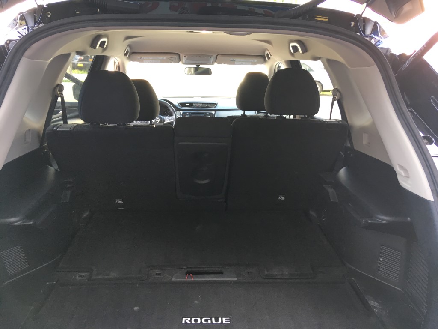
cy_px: 164
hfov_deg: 61.7
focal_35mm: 29
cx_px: 219
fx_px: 367
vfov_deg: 48.2
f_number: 2.2
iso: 32
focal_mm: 4.15
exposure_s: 1/30
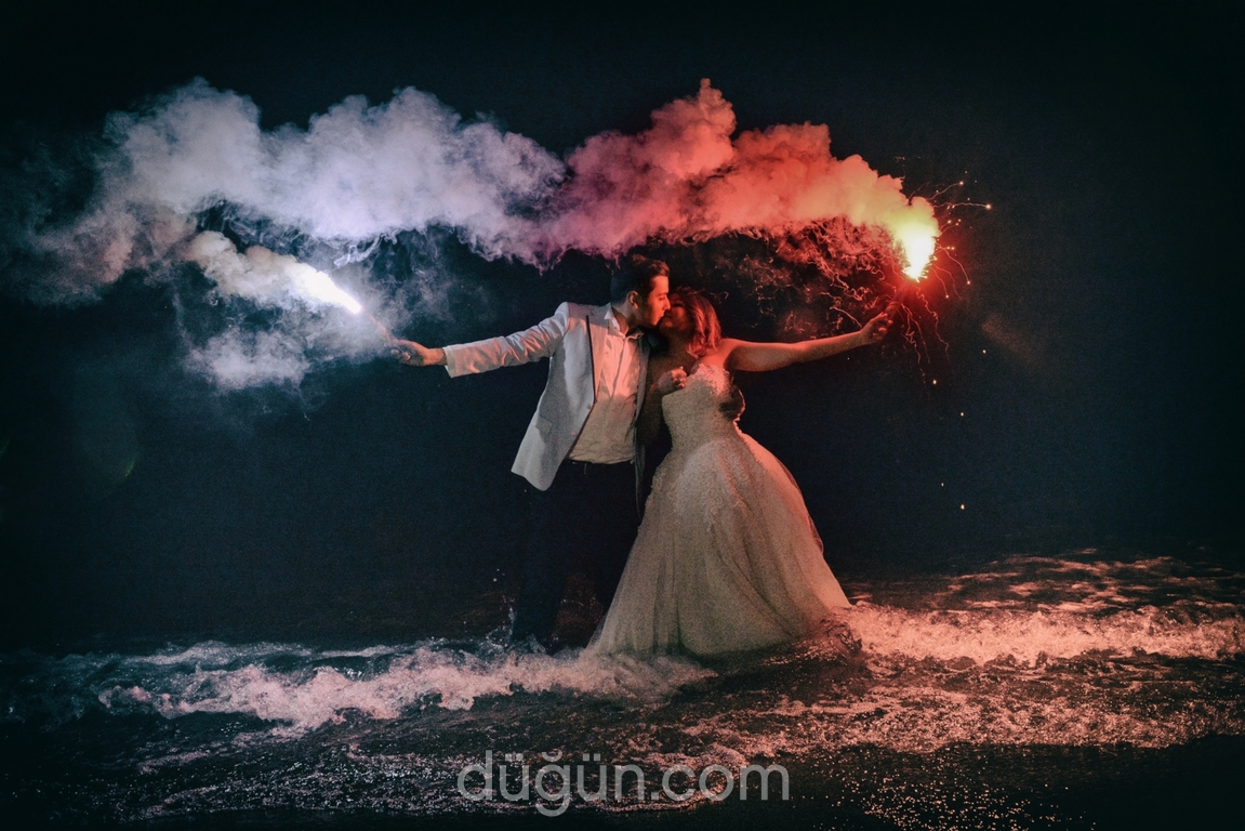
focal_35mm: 38
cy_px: 416
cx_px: 622
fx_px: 1314
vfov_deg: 35.1
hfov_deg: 50.7
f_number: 10
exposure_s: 1/400
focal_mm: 38
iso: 5000
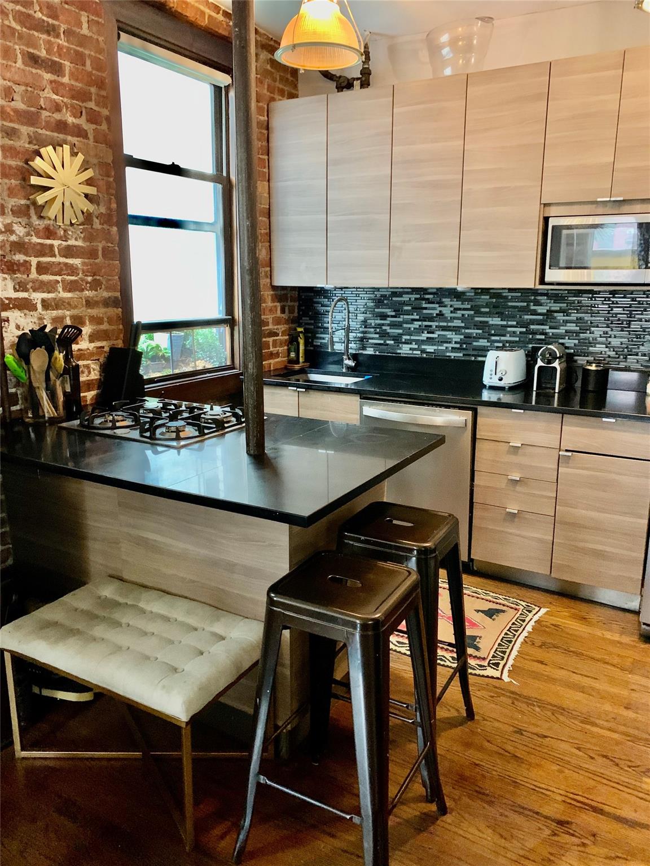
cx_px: 325
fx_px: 651
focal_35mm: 26
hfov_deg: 53.1
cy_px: 433
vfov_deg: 67.3
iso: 640
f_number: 1.8
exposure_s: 1/30
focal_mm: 4.25
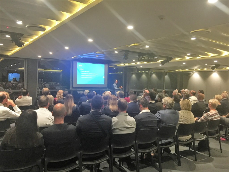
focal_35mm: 29
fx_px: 192
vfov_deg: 48.2
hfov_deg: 61.7
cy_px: 86
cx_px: 114
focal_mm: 4.15
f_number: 2.2
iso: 160
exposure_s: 1/8
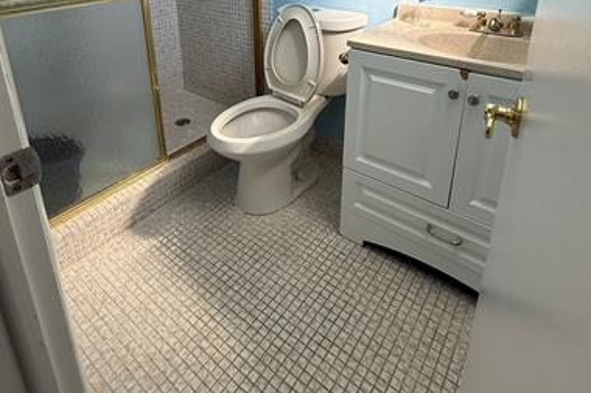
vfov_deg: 50.2
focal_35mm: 23
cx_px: 263
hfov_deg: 75.9
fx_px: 377
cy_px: 56
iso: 100
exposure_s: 1/99
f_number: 2.2
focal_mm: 2.22
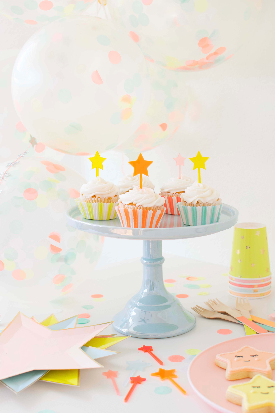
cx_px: 138
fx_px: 602
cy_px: 206
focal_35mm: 52
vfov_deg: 37.9
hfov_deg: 25.8
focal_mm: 35
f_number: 4
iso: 200
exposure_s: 1/80
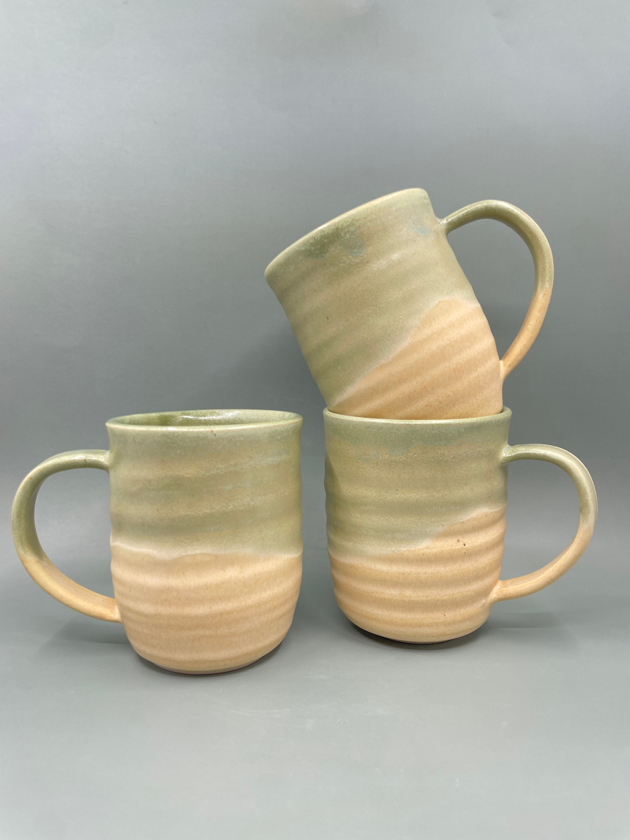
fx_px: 631
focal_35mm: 26
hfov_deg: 53.1
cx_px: 315
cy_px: 420
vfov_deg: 67.3
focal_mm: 4.2
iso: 32
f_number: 1.6
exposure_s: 1/153
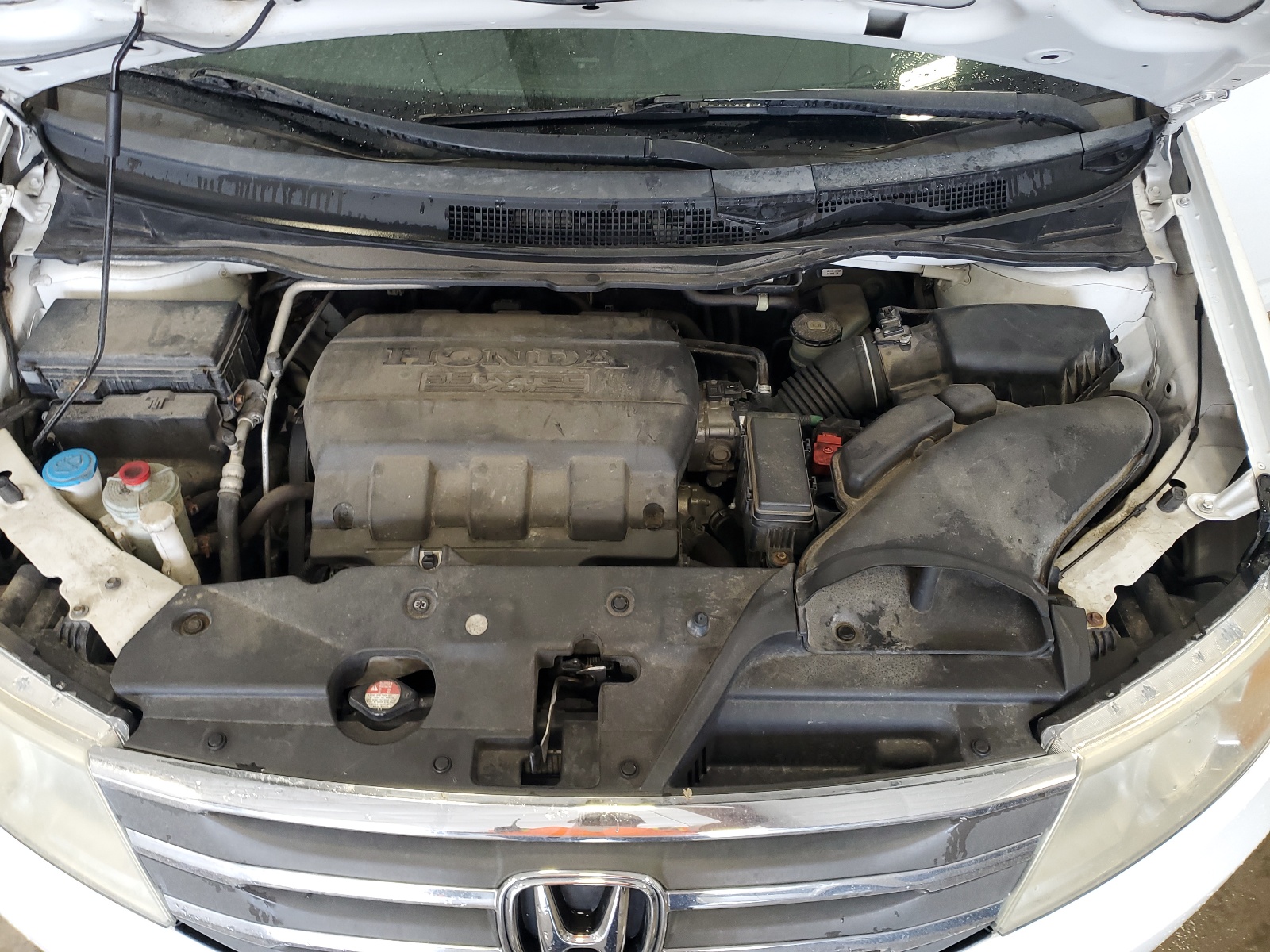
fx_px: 954
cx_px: 635
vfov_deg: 53.1
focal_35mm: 26
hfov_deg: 67.3
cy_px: 476
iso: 59
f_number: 1.5
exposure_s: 1/60.2
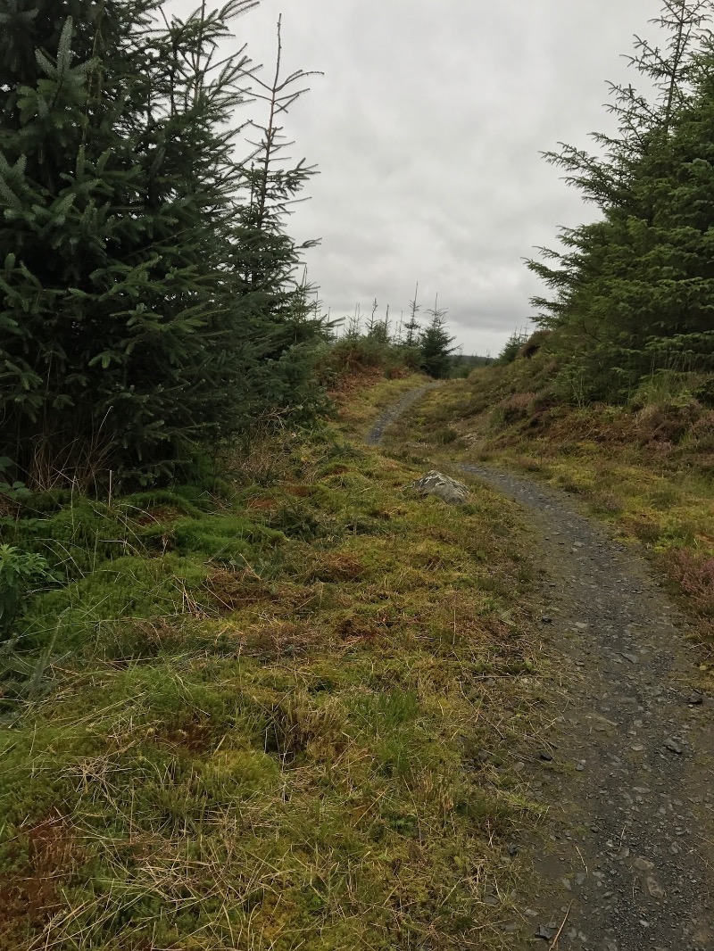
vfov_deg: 63.4
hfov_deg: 49.8
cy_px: 476
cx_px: 357
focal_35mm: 28
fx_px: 770
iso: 20
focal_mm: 3.99
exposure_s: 1/259
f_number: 1.8
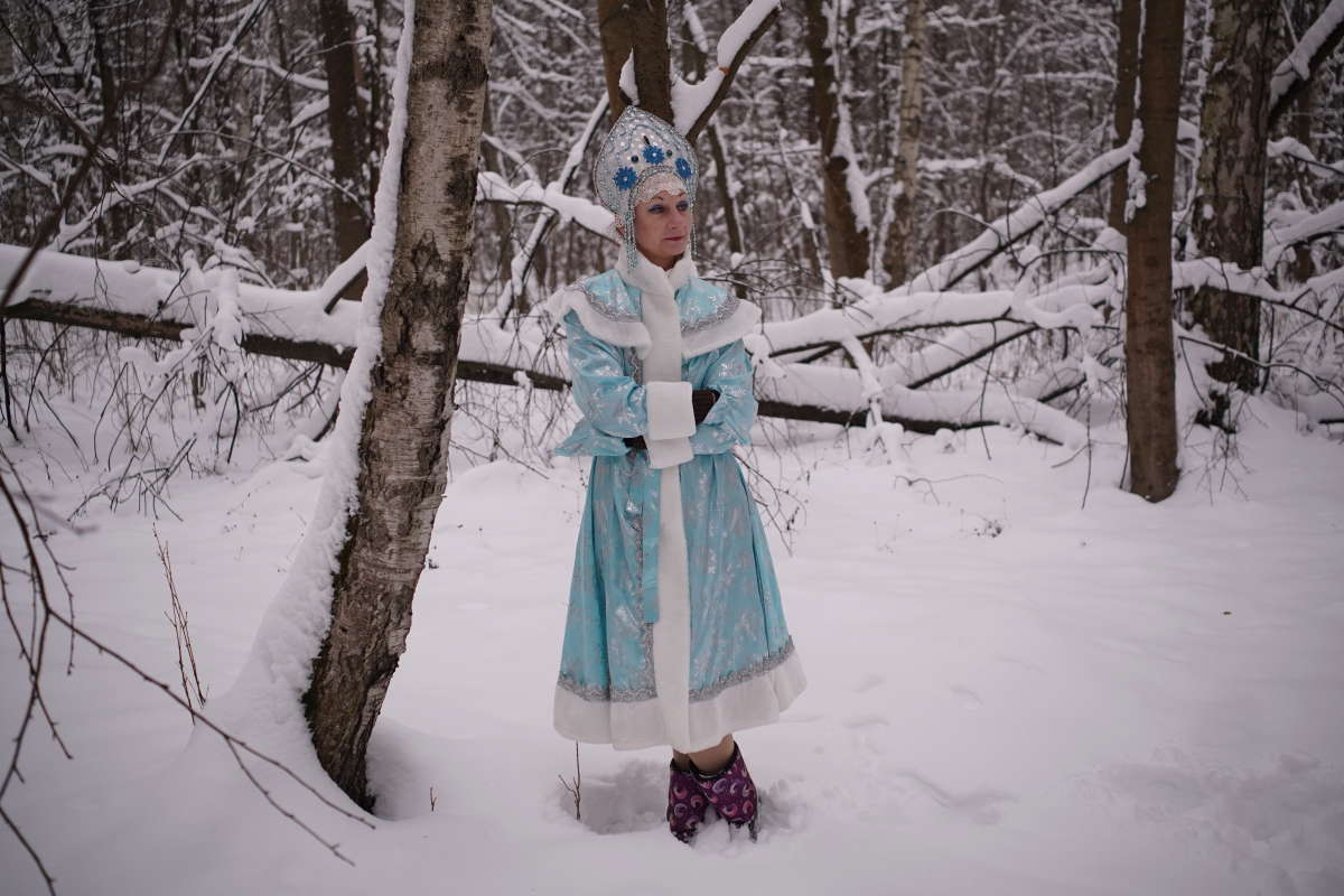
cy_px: 448
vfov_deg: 35.5
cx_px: 672
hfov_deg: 51.3
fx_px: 1400
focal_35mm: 38
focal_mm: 25
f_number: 2
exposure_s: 1/2000
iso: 250
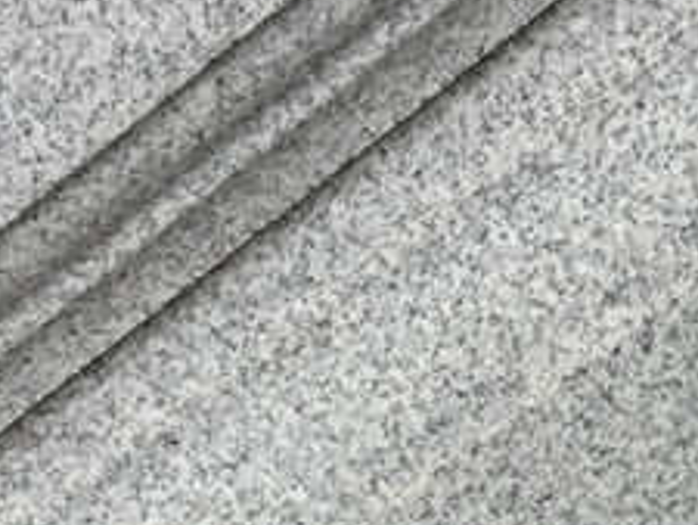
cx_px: 838
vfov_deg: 11.1
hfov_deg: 15.3
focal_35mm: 124
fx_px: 2502
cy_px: 974
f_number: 2.4
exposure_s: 1/254
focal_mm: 3.3
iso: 25
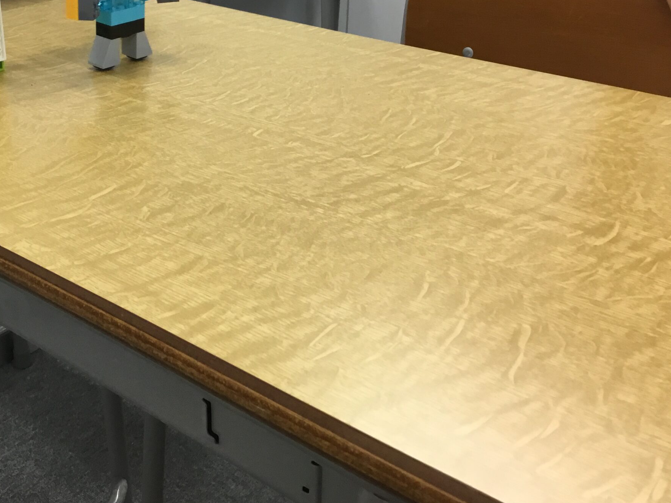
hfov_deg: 41.5
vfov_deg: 31.8
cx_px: 218
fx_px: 872
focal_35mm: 45
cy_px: 148
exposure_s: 1/33
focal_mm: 3.3
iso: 50
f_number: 2.4
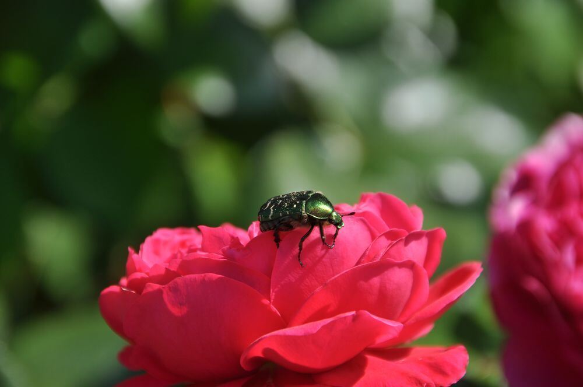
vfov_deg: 3.7
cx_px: 292
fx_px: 6065
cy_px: 194
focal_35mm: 375
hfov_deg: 5.5
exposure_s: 1/640
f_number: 8
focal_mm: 250
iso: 200
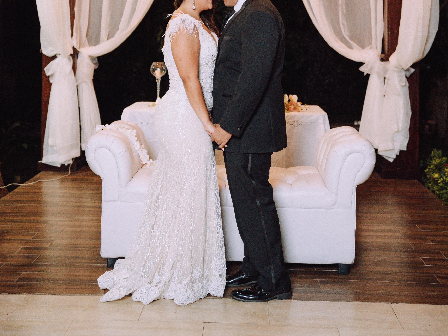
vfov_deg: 25.1
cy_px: 9
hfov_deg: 34.4
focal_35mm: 56
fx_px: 723
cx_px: 225
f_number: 2.8
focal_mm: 38.6
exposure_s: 1/125
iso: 4000
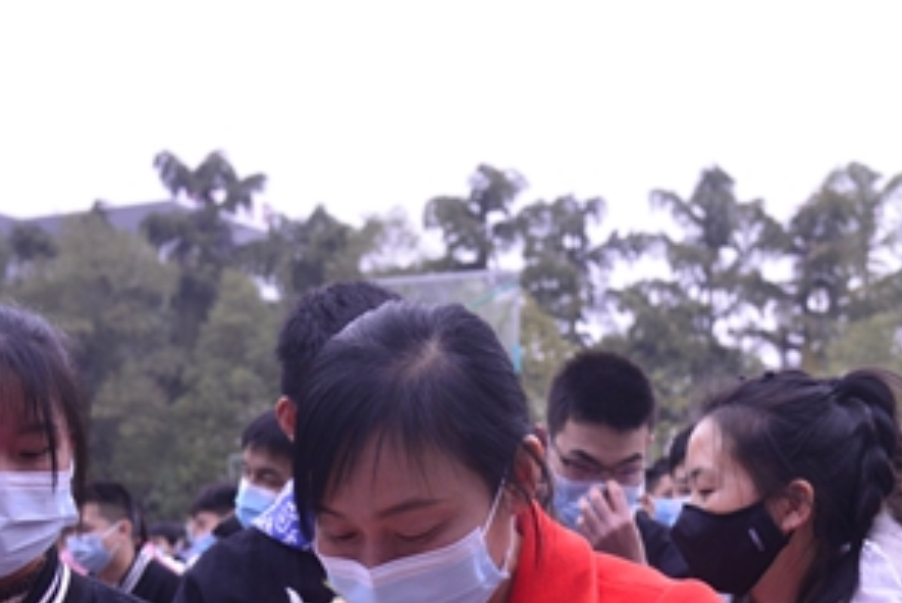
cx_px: 428
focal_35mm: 65
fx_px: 1629
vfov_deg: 20.4
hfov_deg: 30.9
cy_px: 577
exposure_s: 1/200
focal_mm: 30
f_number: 4.5
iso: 1250
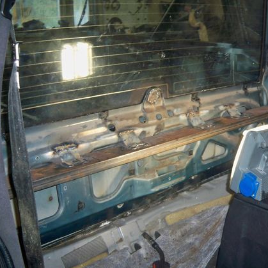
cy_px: 136
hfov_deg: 34.8
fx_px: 420
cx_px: 189
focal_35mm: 48
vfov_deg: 35.4
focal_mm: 7.9
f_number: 3.1
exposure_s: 1/30
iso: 200
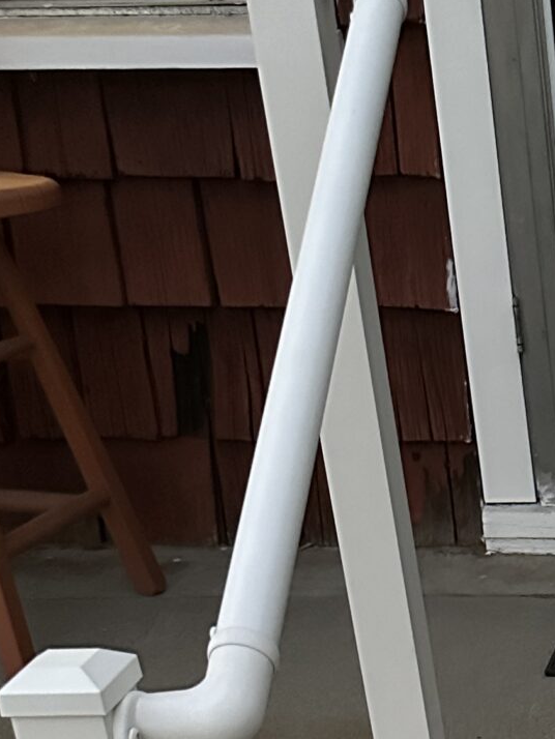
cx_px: 906
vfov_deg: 21.0
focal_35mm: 86
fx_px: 1837
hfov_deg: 15.4
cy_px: 921
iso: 1000
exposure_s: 1/30
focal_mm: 6.86
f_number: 1.78
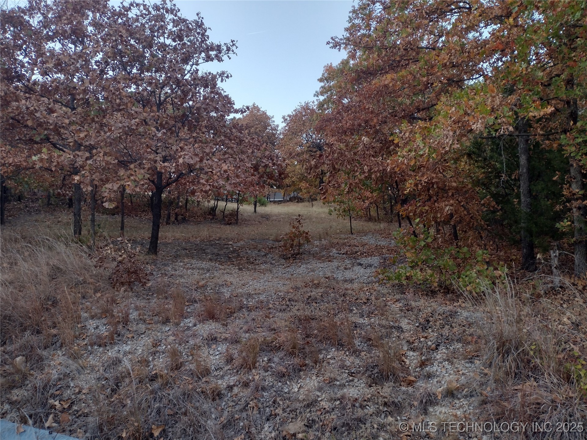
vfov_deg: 51.4
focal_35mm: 27
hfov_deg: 65.3
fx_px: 458
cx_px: 294
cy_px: 220
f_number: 1.7
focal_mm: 4.71
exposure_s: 1/60
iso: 110
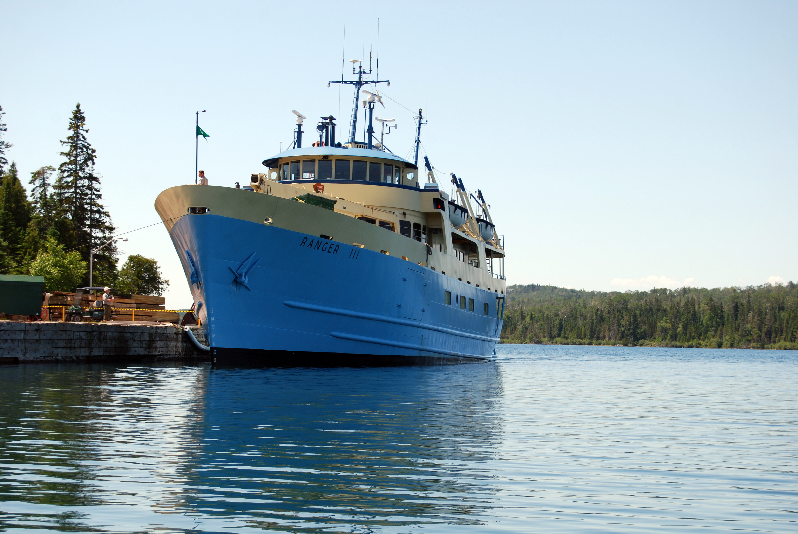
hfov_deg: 24.6
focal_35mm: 82
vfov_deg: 16.6
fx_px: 1831
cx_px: 399
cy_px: 267
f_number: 7.1
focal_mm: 55
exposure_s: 1/200
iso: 100
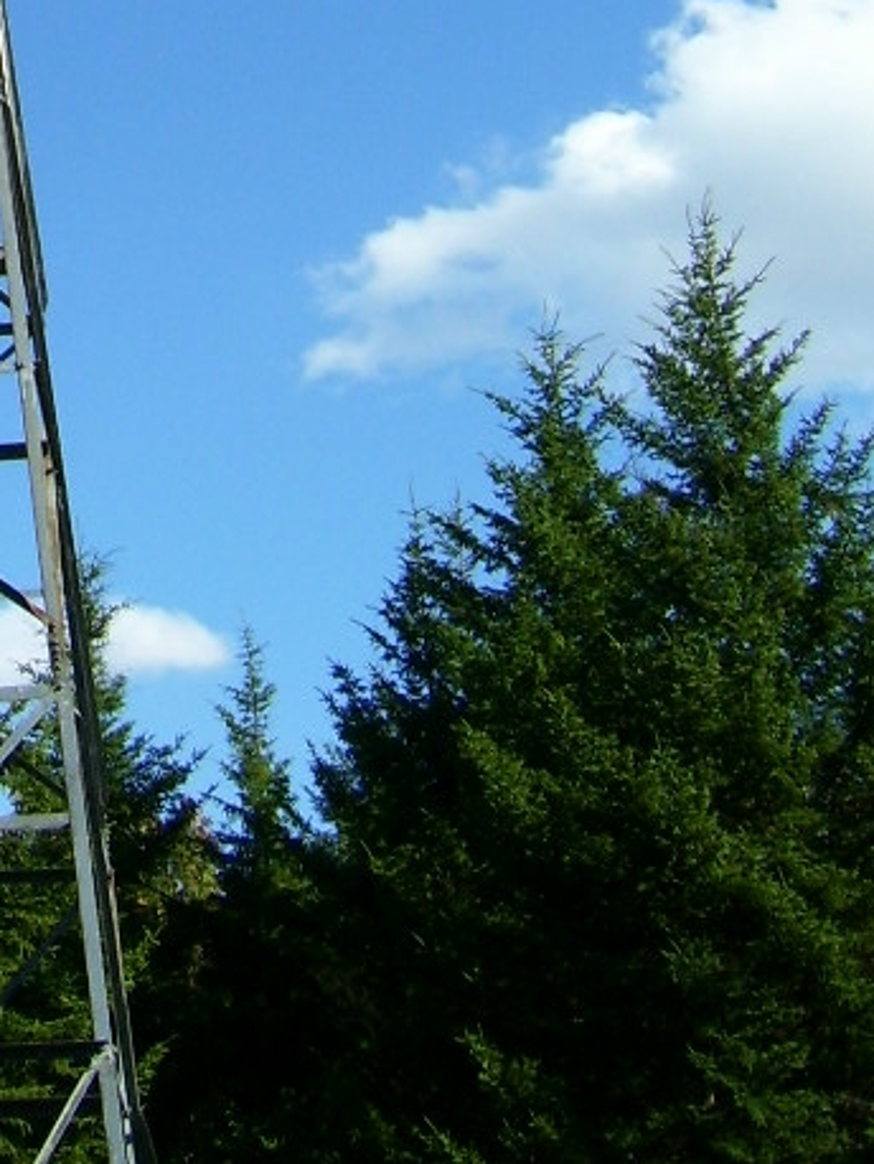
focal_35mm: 89
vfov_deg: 20.4
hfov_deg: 15.8
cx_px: -234
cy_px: -274
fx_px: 2993
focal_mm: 5.6
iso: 80
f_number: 4.8
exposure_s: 1/350
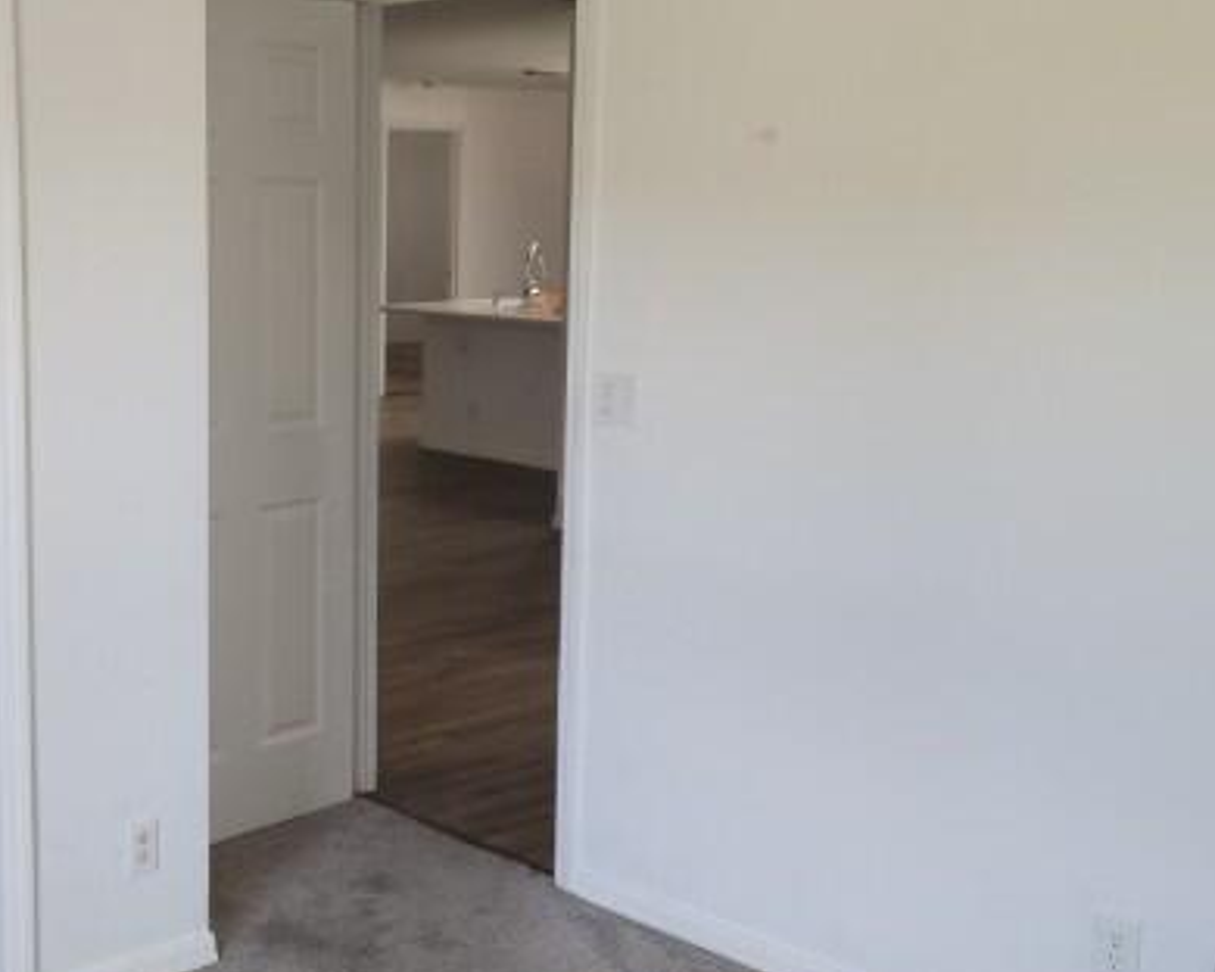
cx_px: 268
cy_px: 508
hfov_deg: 36.3
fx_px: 1798
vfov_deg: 30.2
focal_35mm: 50
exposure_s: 1/60
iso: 64
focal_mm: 7
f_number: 1.8
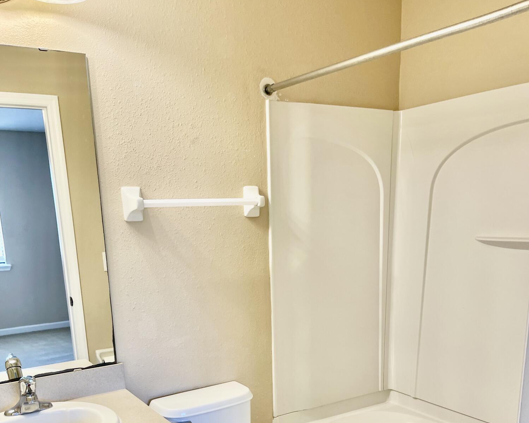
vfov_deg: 41.5
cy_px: 339
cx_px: 265
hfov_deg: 52.9
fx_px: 532
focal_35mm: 34
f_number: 1.6
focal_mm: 5.1
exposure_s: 1/120
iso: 80
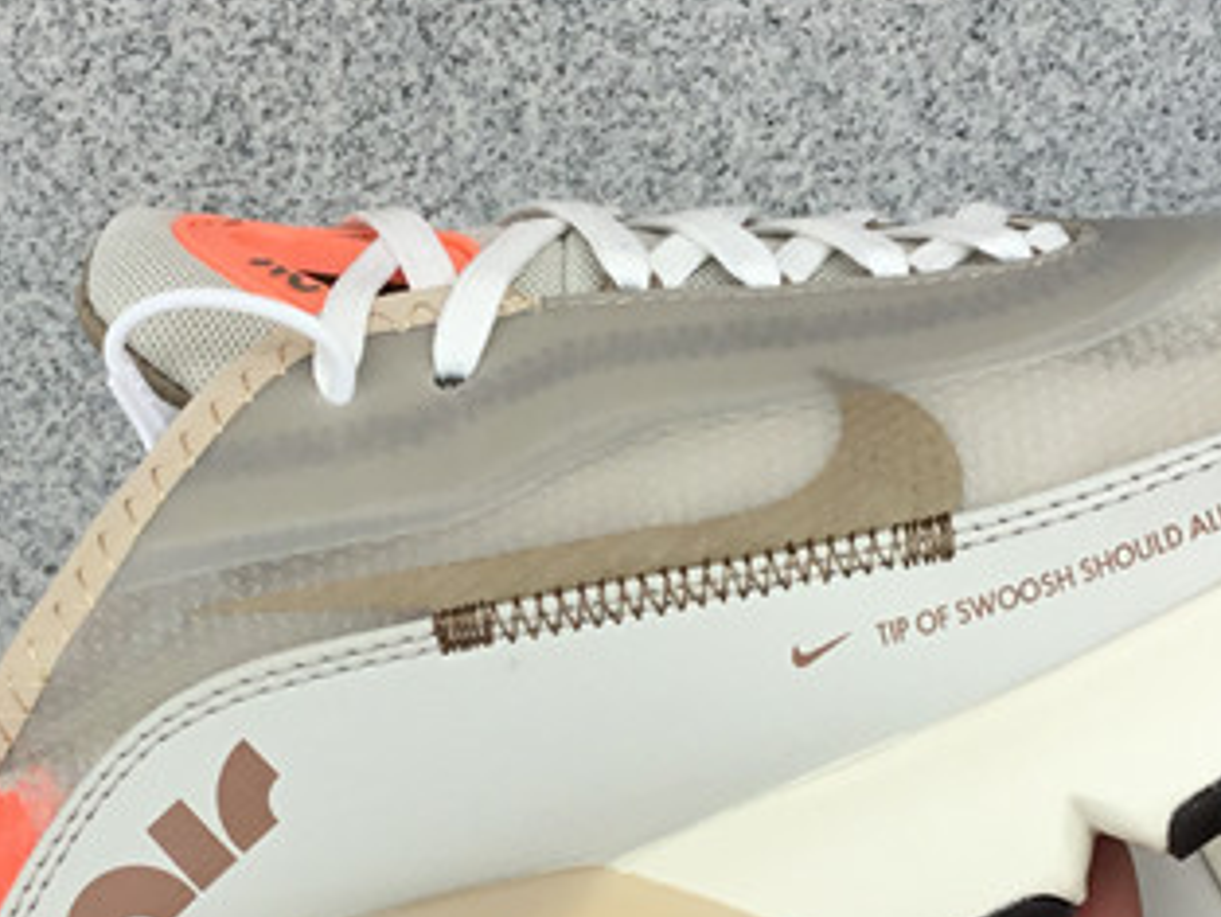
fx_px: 3140
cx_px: 581
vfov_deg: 16.6
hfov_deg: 22.0
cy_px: 634
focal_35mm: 89
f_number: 2.4
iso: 25
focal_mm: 3.3
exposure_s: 1/463
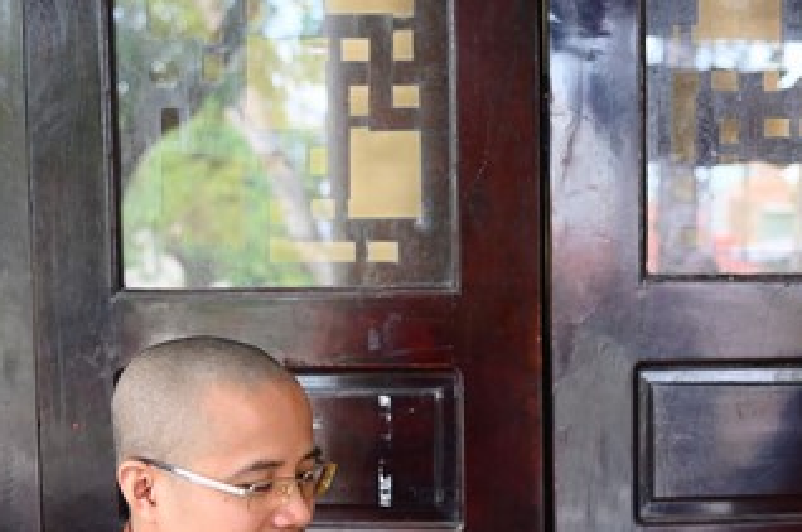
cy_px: 524
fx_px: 2002
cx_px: 648
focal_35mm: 90
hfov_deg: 22.3
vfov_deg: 14.9
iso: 2000
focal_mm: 44
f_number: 4
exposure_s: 1/200
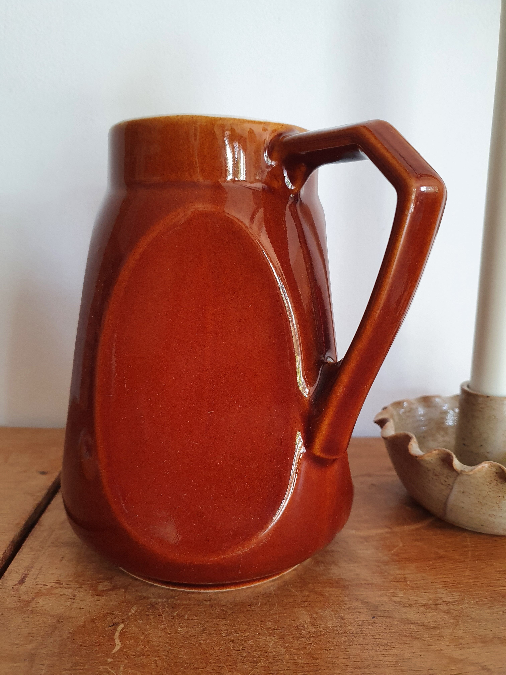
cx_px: 253
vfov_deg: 67.3
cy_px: 338
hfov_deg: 53.1
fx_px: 507
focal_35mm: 26
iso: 200
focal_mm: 4.32
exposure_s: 1/100
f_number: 1.5
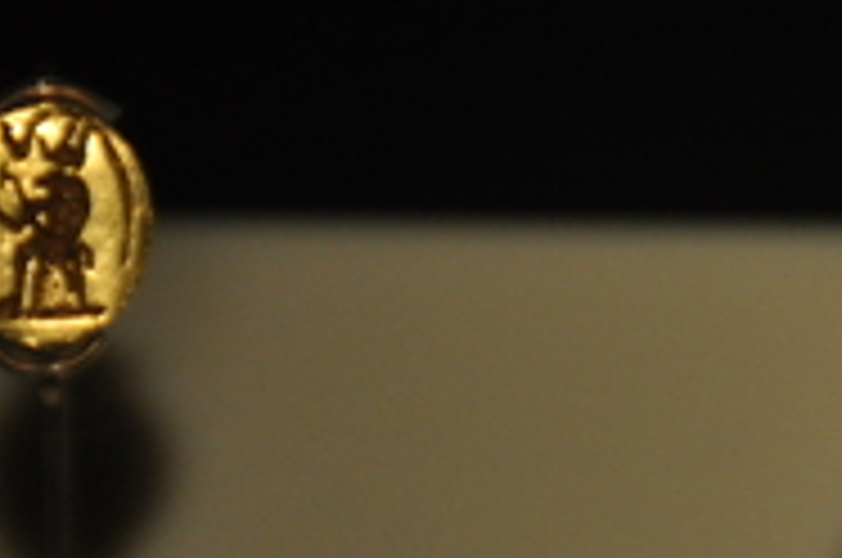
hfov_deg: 2.9
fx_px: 16484
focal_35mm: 706
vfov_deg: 1.9
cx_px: 986
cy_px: 288
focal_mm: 200
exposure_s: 1/640
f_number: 5.6
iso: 1000
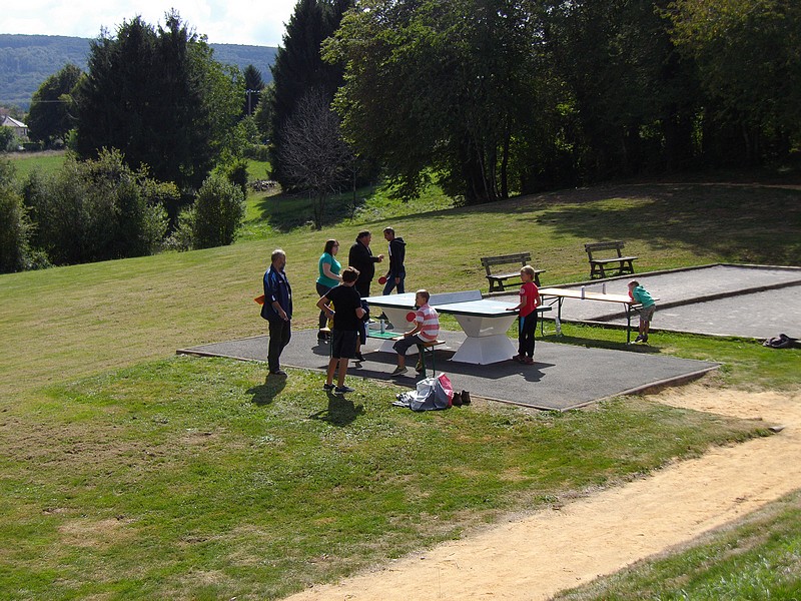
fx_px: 1250
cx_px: 400
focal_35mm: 54
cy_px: 300
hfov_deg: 35.5
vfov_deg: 27.0
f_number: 3.6
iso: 100
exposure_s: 1/800
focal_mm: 9.6
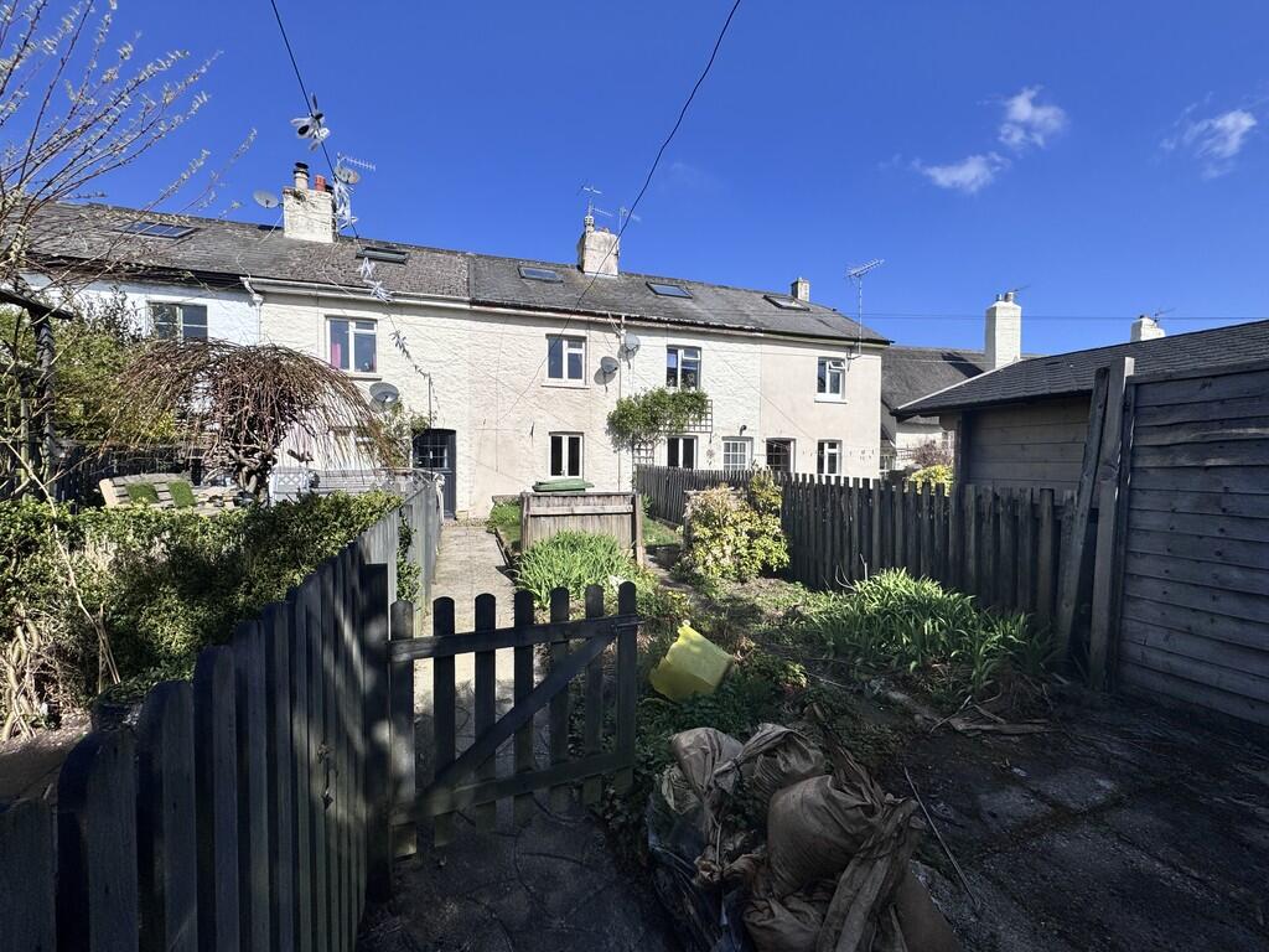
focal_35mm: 14
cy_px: 476
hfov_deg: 102.1
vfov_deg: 85.7
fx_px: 513
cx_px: 634
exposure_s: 1/3546
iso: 50
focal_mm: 2.22
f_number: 2.2
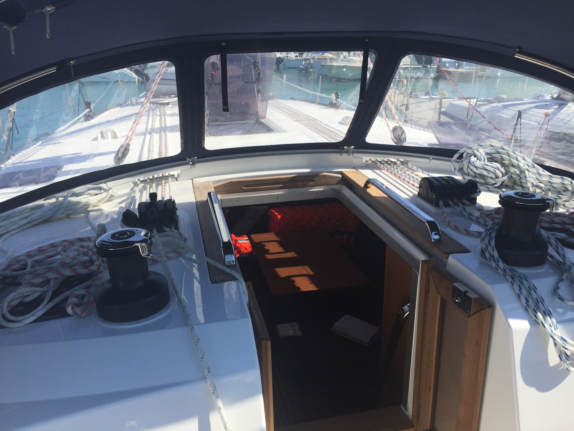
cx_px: 287
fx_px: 481
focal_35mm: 29
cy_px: 216
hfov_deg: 61.7
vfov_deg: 48.2
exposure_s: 1/2198
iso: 32
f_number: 2.2
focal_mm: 4.15
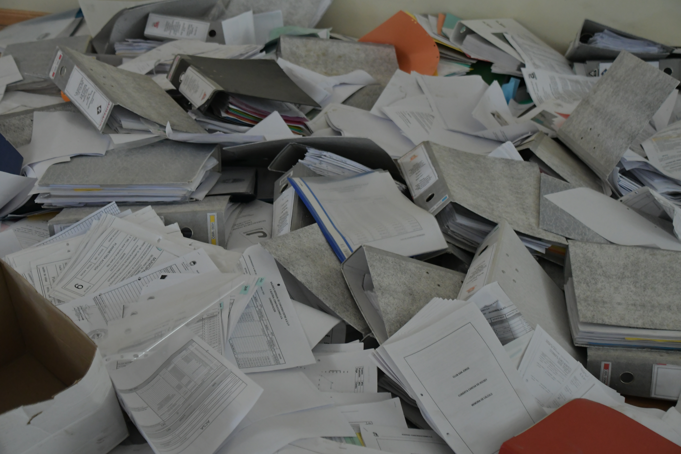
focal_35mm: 60
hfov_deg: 33.4
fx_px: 1135
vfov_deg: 22.6
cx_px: 340
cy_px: 227
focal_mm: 40
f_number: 4.2
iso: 2500
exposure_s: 1/160
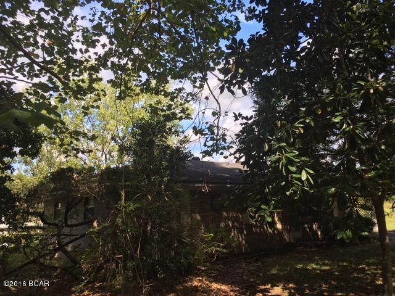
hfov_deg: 61.7
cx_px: 198
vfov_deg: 48.2
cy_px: 148
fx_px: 331
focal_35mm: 29
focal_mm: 4.15
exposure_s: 1/601
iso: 25
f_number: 2.2
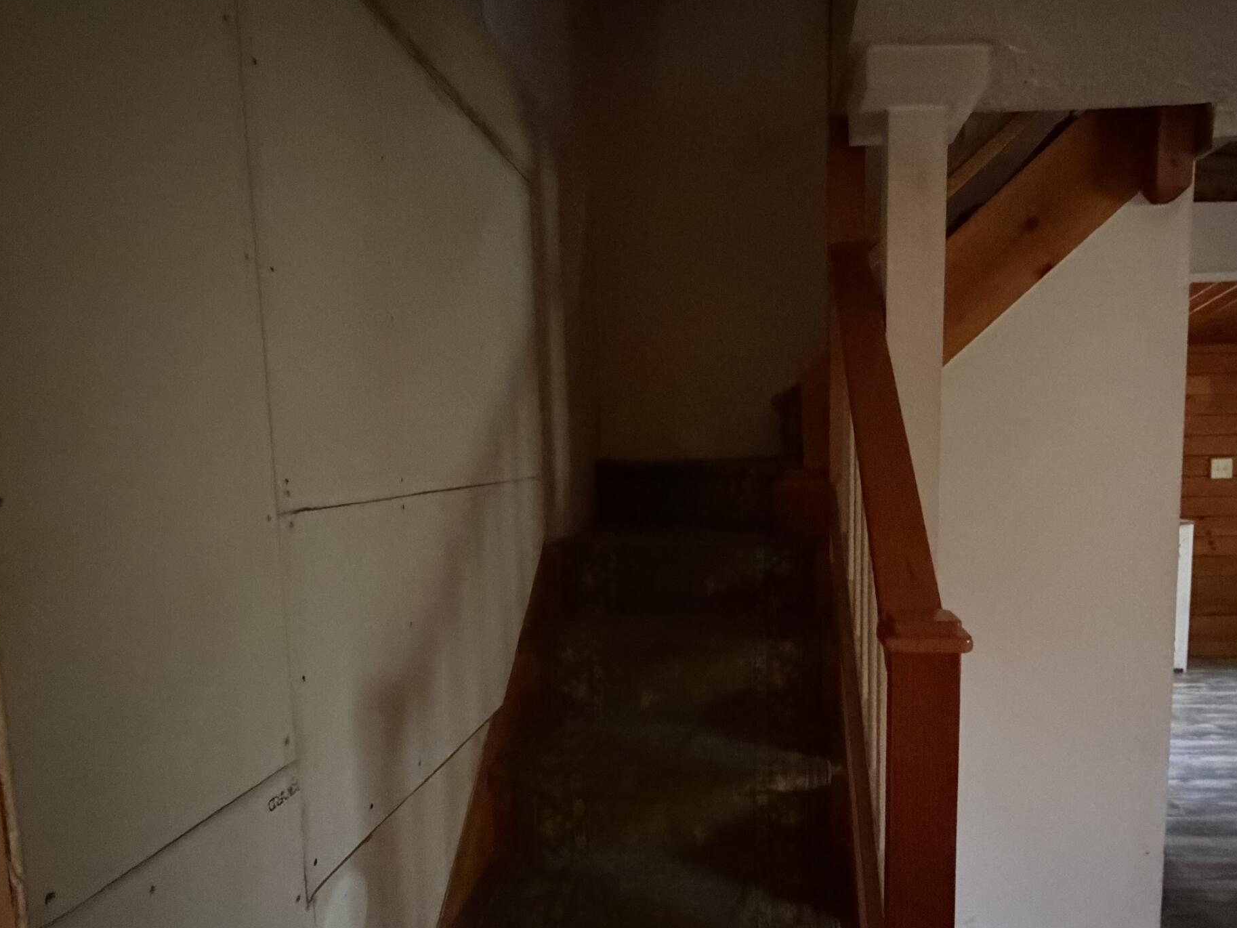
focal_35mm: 23
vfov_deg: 58.6
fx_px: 822
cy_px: 535
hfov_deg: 73.2
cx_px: 735
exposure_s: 1/30
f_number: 2.2
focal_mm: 2.22
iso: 2000
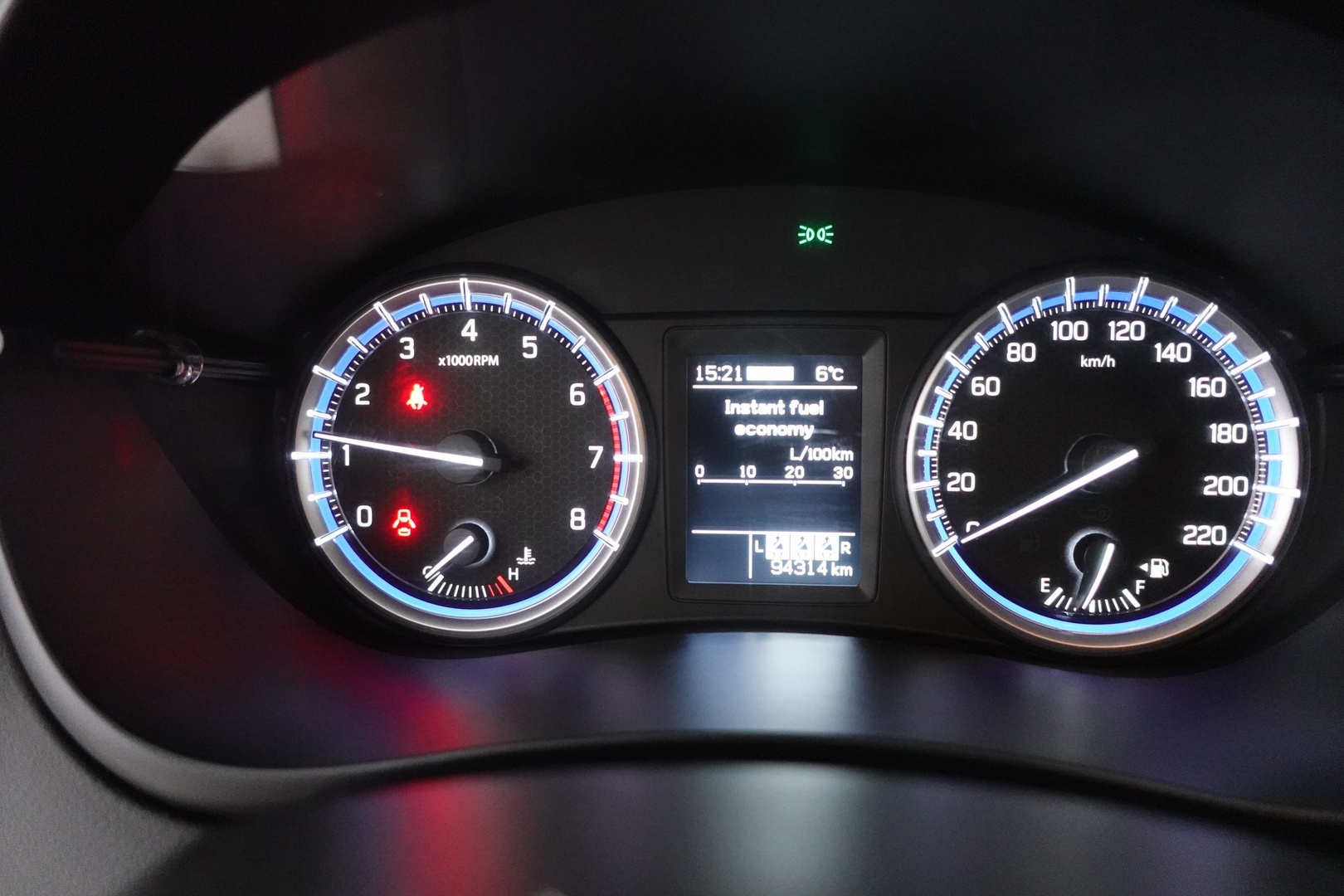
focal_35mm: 24
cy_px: 448
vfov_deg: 53.1
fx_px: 896
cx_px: 672
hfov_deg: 73.7
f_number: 1.8
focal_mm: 9.4
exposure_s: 1/80
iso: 3200
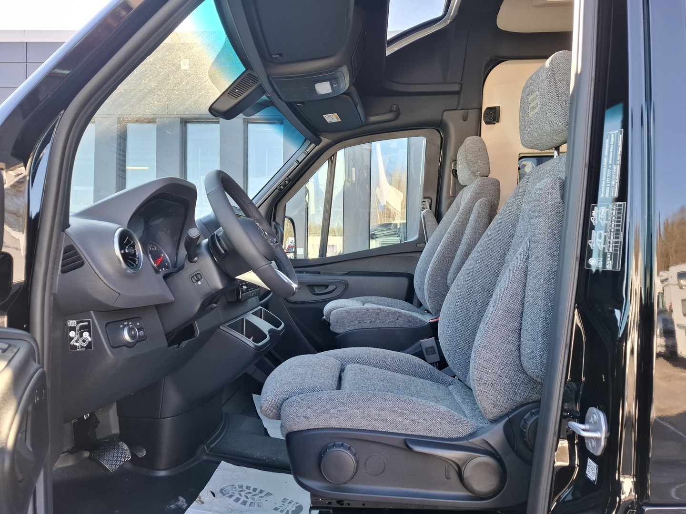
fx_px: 456
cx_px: 343
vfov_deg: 58.9
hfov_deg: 73.9
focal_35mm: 23
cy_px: 257
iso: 64
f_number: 1.8
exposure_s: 1/100
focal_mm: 5.54
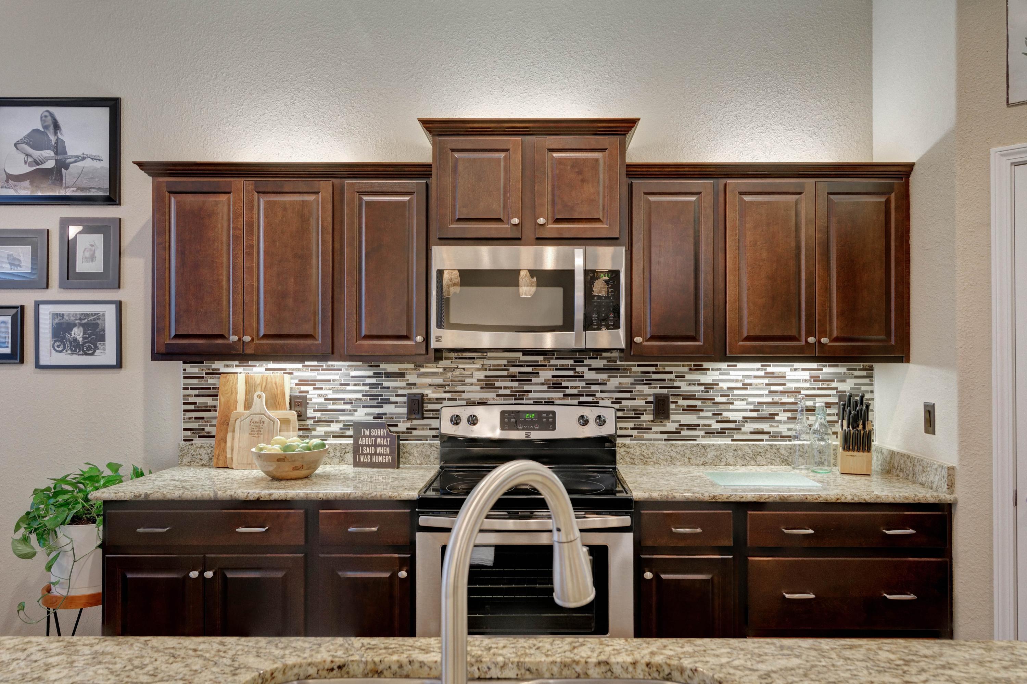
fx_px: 685
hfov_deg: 73.8
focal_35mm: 24
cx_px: 514
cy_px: 342
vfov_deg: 53.1
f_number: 8
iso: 400
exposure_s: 1/40
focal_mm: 16
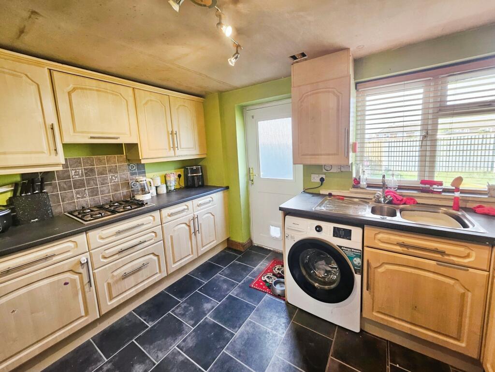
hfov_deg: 106.2
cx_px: 248
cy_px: 186
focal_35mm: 13
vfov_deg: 90.0
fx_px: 186
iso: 100
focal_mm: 1.7
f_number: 2.2
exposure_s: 1/50
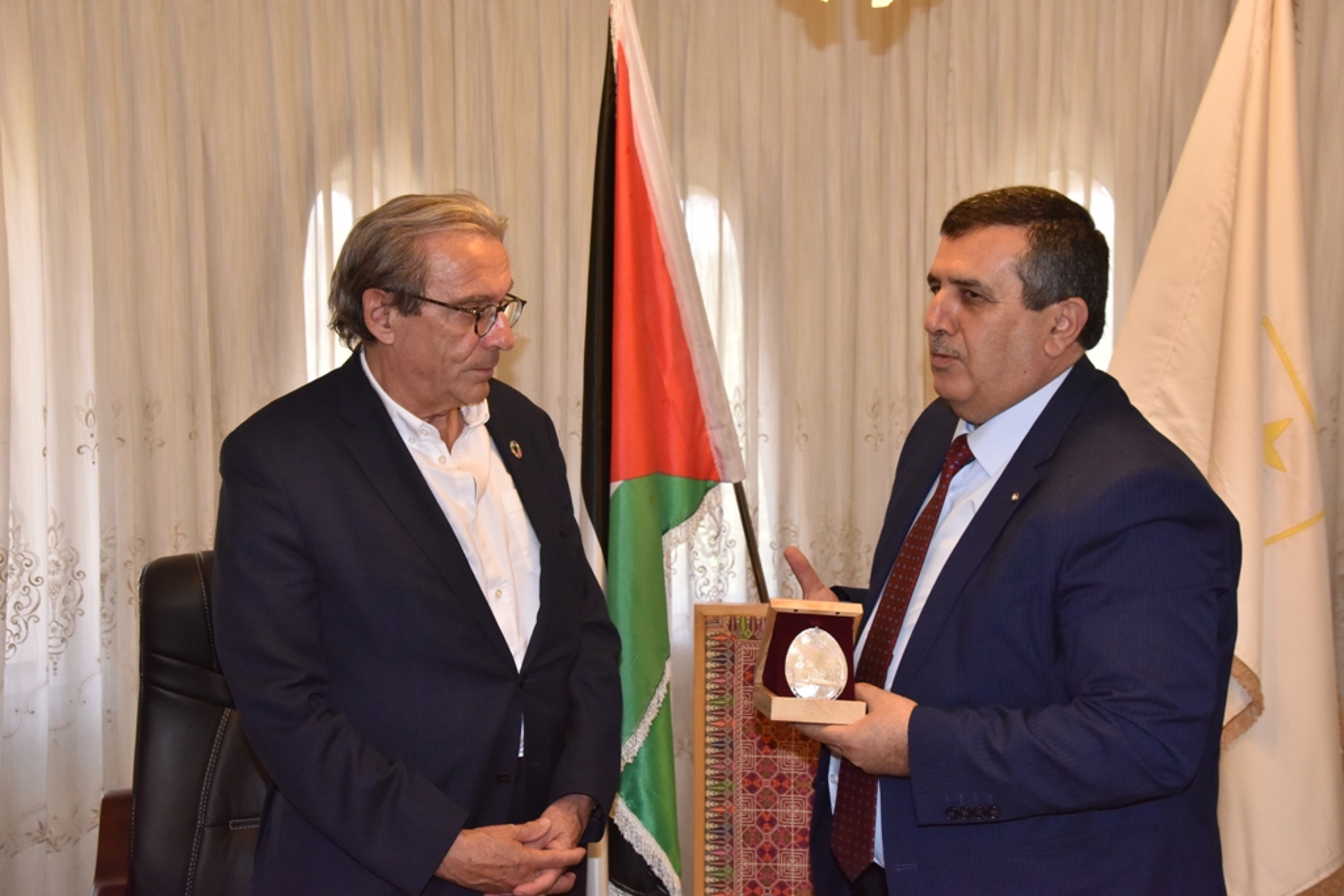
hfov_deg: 44.5
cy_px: 448
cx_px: 672
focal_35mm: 44
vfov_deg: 30.5
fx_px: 1643
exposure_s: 1/250
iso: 3200
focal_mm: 44
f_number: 9
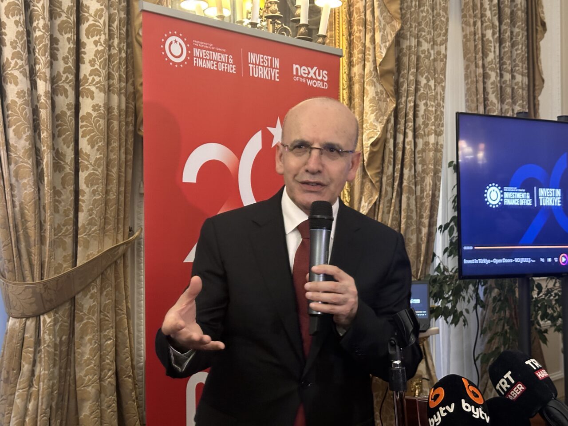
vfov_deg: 30.3
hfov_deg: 39.7
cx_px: 284
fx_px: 788
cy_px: 213
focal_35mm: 48
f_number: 1.78
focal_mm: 6.86
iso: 500
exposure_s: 1/25
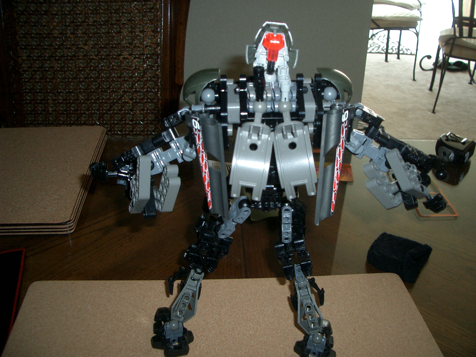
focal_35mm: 35
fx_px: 481
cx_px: 238
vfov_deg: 40.7
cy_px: 178
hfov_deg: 52.6
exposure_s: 1/40
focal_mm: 5.8
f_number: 2.6
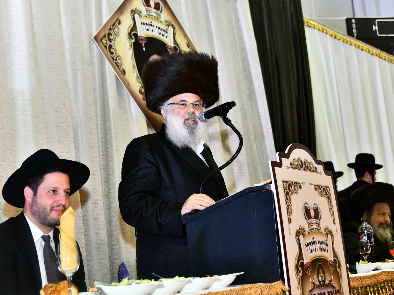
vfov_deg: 24.0
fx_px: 694
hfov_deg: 31.7
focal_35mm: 61
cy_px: 147
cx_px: 186
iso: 1000
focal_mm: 56
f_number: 5.6
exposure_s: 1/100
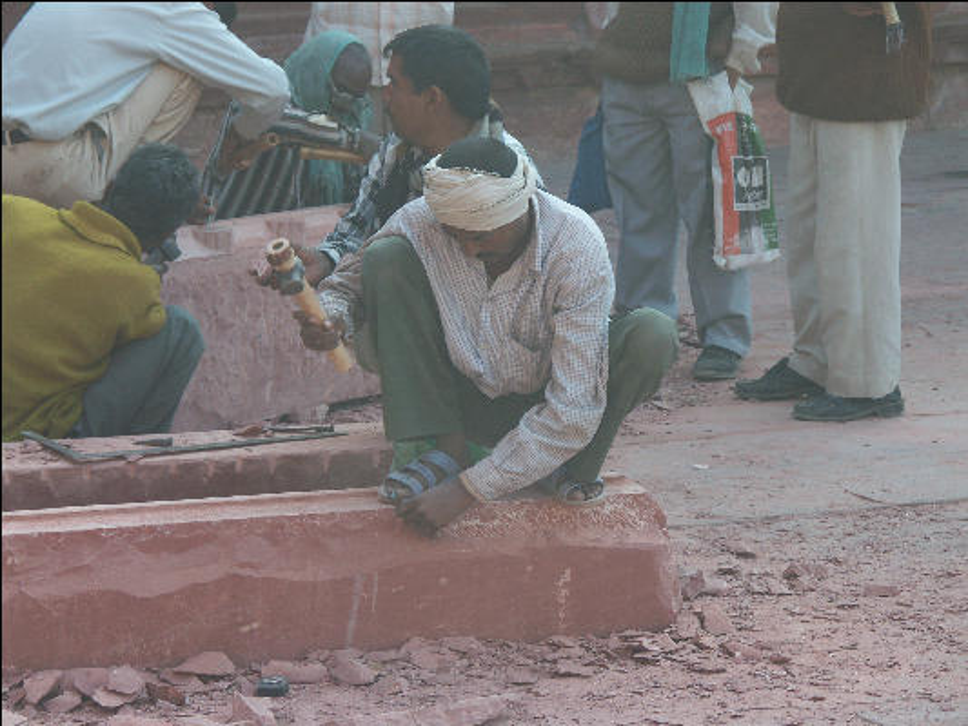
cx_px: 484
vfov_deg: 10.3
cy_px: 363
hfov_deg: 13.7
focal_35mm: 144
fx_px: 4028
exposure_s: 1/250
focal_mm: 36.54
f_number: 4.5
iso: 100
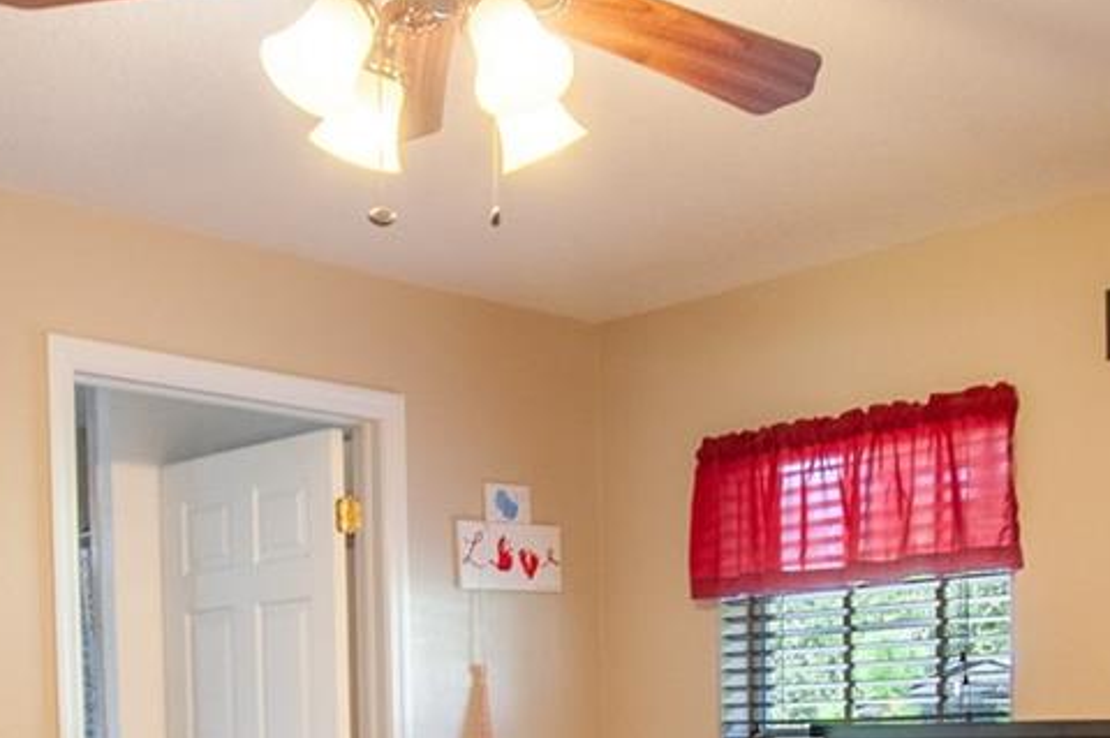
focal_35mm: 50
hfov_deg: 39.5
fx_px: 1540
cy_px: 842
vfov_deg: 24.8
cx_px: 666
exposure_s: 1/60
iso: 400
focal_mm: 10
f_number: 9
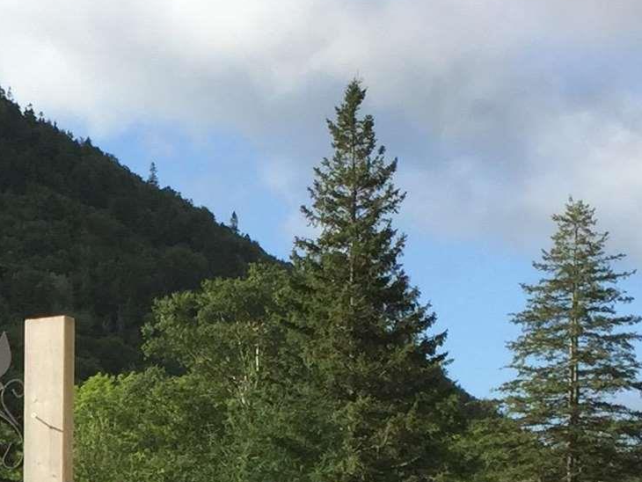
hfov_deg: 15.4
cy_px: 705
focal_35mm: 122
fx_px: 2263
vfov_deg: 11.7
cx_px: -186
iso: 32
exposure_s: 1/1199
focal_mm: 4.15
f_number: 2.2
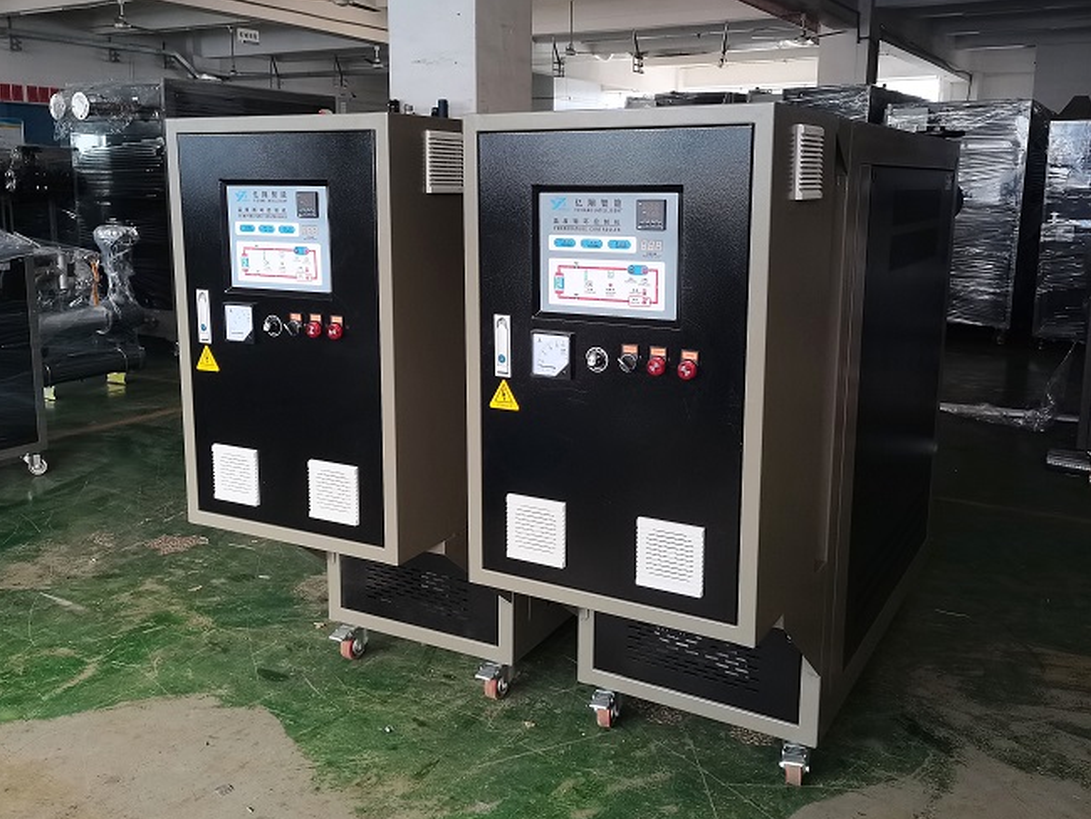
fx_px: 1009
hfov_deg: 56.8
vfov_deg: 44.1
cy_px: 364
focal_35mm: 32
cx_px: 544
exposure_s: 1/50
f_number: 1.8
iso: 200
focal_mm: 5.58
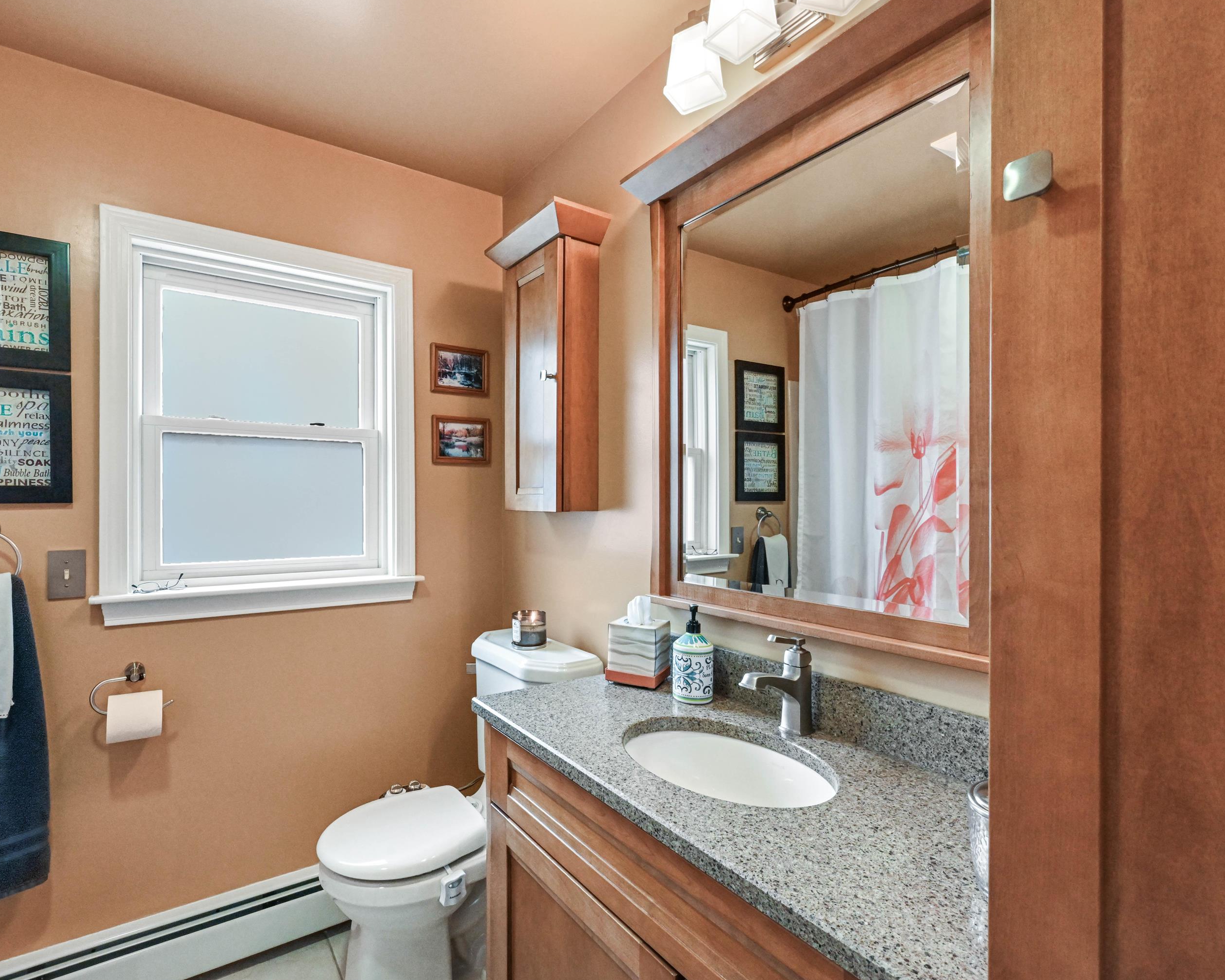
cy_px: 490
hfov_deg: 92.7
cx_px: 537
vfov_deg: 80.4
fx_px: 580
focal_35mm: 16
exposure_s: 1/80
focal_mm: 14
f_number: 14
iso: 4000
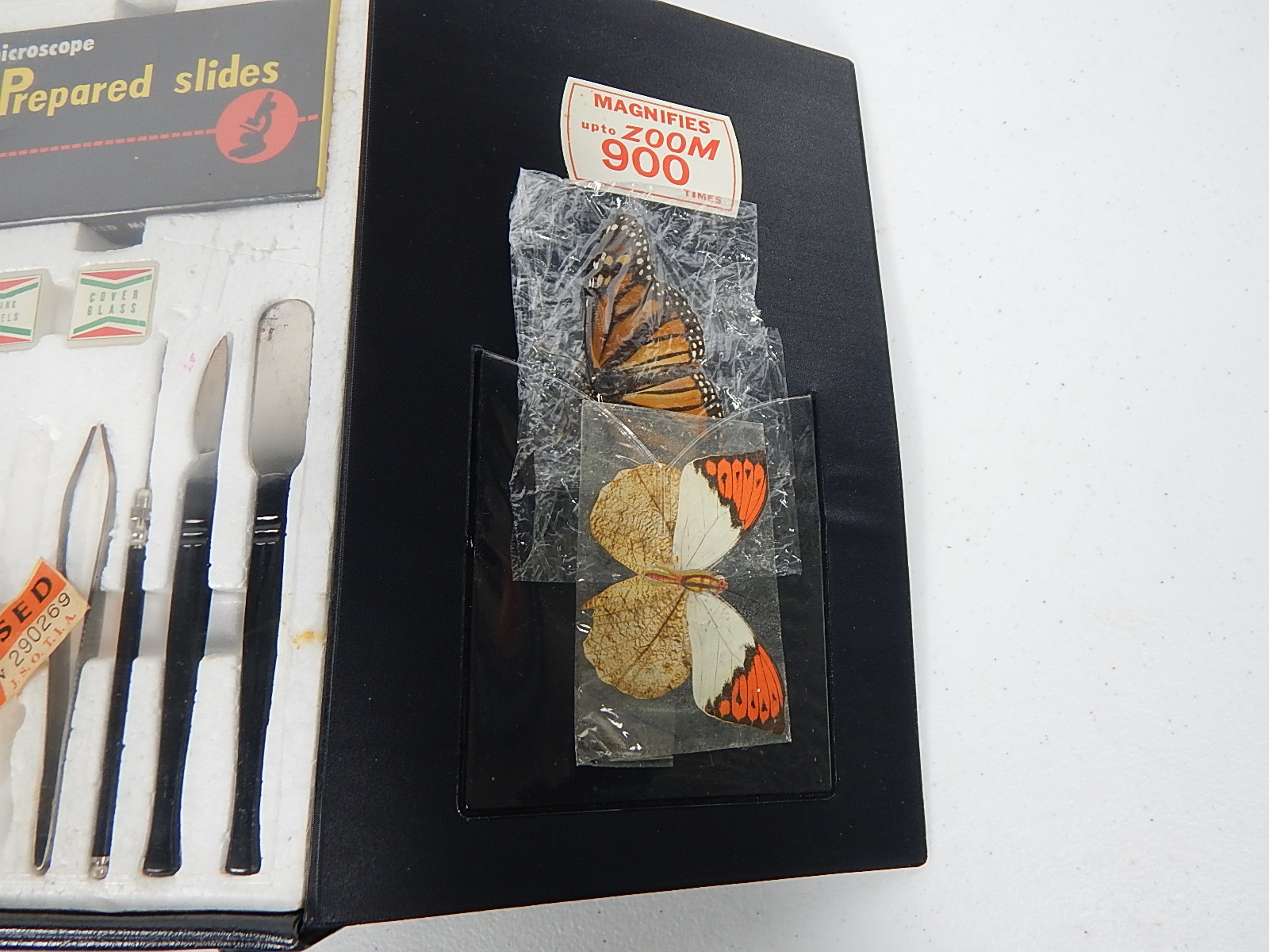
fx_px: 916
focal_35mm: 25
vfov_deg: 54.9
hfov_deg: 69.4
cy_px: 476
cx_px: 634
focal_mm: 4.5
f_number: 3.1
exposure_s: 1/30
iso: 160
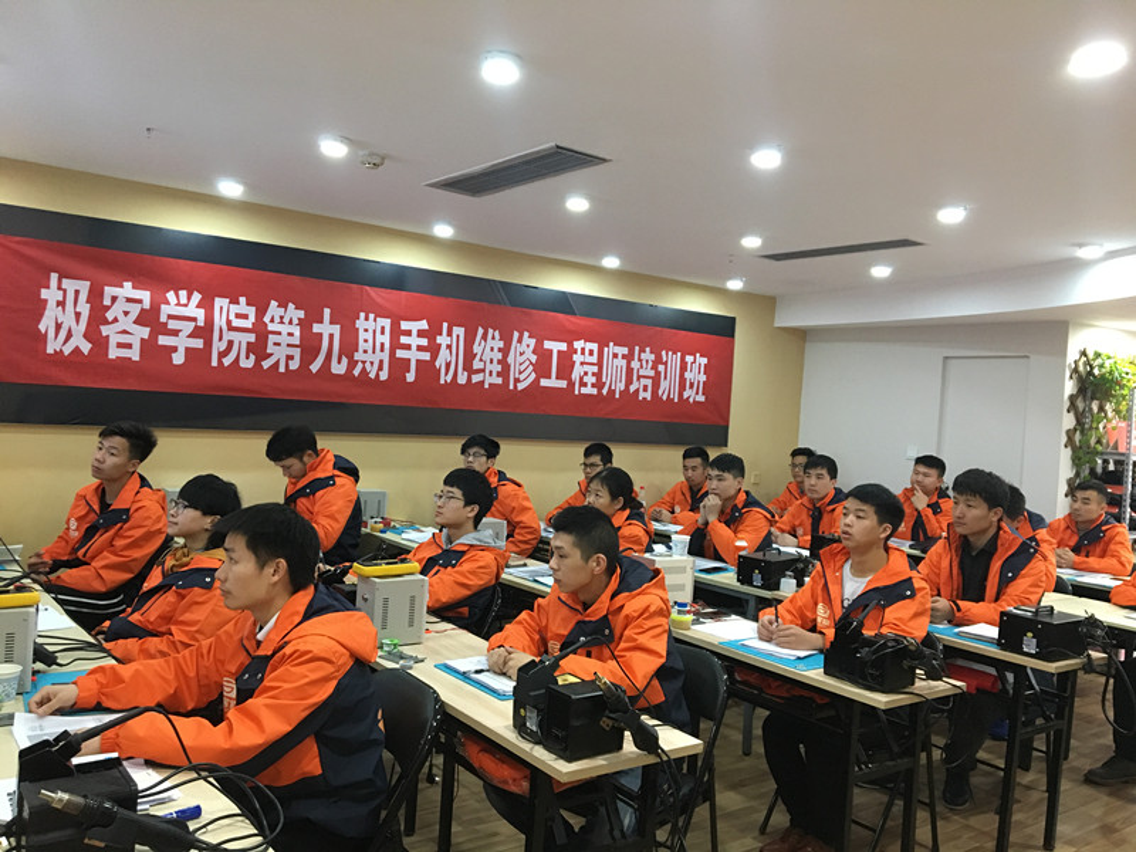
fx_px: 952
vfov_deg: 48.2
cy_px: 426
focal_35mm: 29
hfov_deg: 61.7
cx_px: 568
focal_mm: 4.15
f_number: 2.2
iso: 200
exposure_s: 1/33
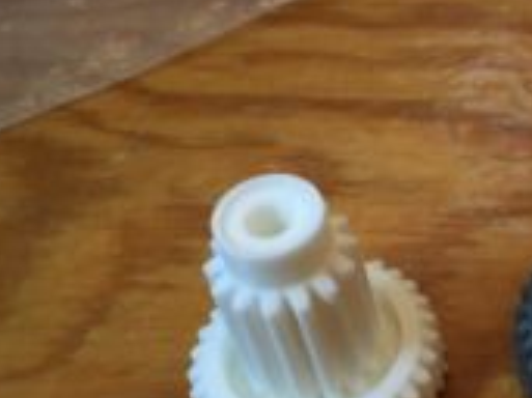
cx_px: 572
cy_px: 199
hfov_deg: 26.5
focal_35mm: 68
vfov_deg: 21.6
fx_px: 1044
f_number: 2.2
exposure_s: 1/25
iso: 200
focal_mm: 4.15
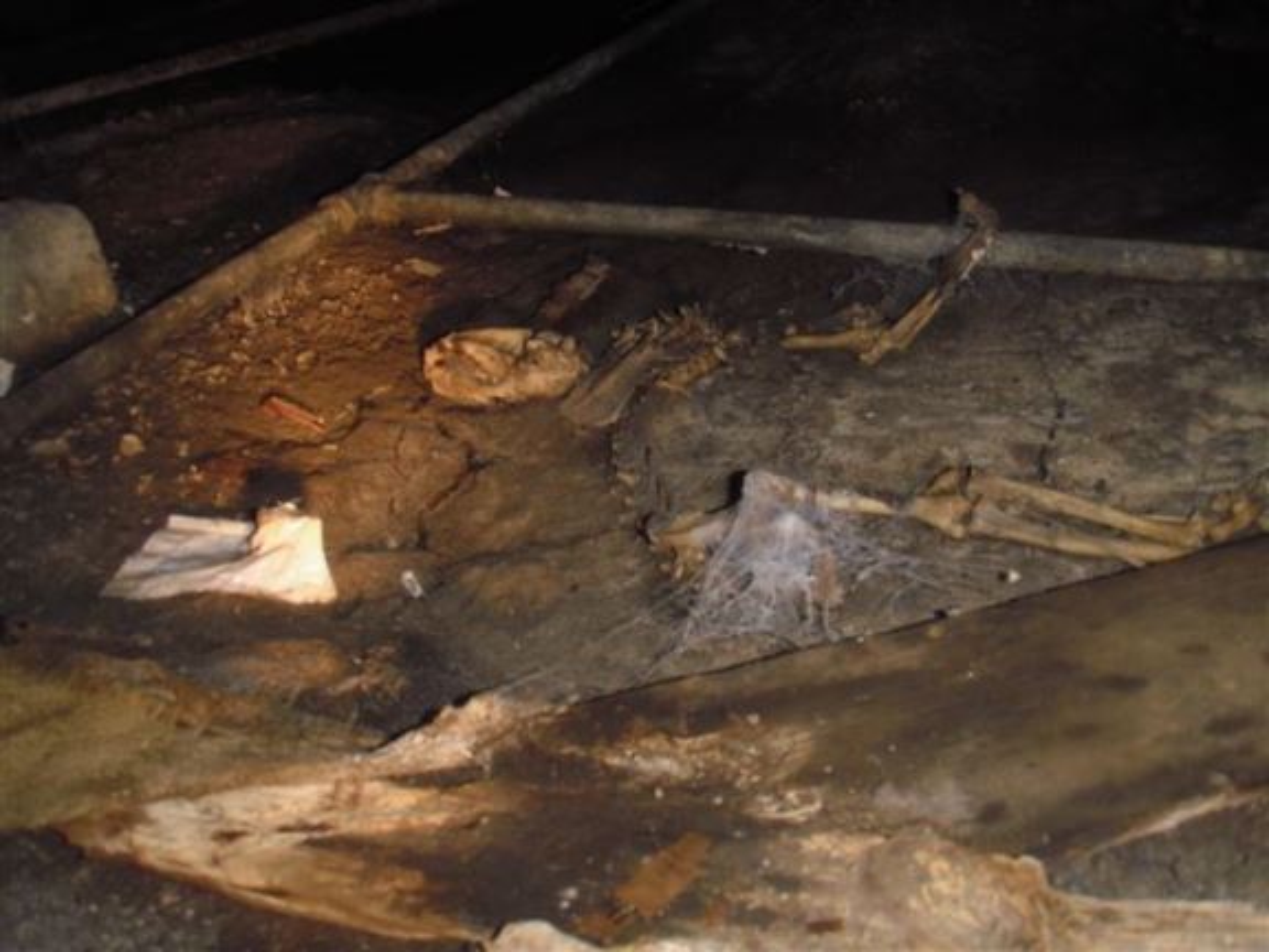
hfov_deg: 49.0
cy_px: 476
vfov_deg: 37.7
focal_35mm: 38
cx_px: 634
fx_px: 1393
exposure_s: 1/30
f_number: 3.5
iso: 125
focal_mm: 6.7
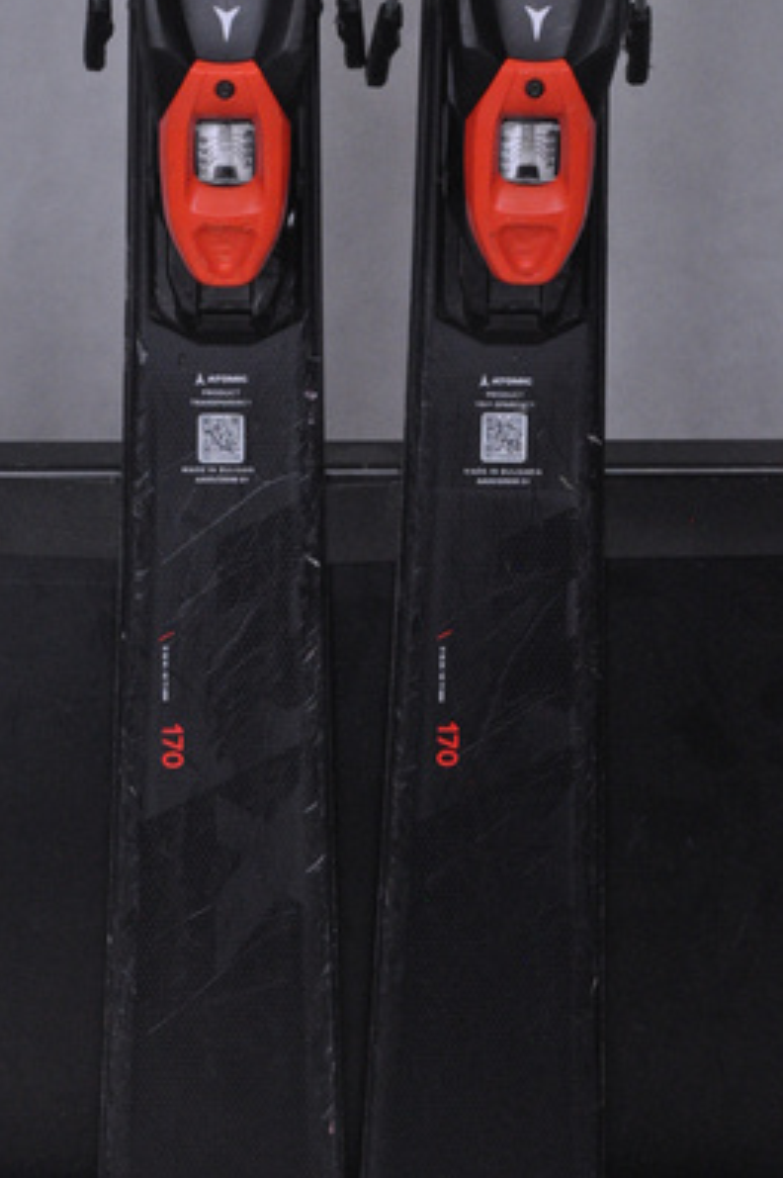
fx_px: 4169
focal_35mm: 128
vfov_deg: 16.1
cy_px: 620
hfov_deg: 10.7
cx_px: 360
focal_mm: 75
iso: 3200
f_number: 9.5
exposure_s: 1/125
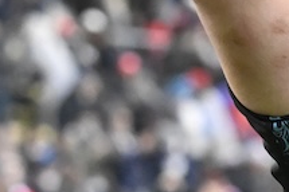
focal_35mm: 1073
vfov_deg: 1.3
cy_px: -26
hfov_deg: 1.9
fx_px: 8607
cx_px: 551
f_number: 7.1
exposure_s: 1/2500
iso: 8000
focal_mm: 180
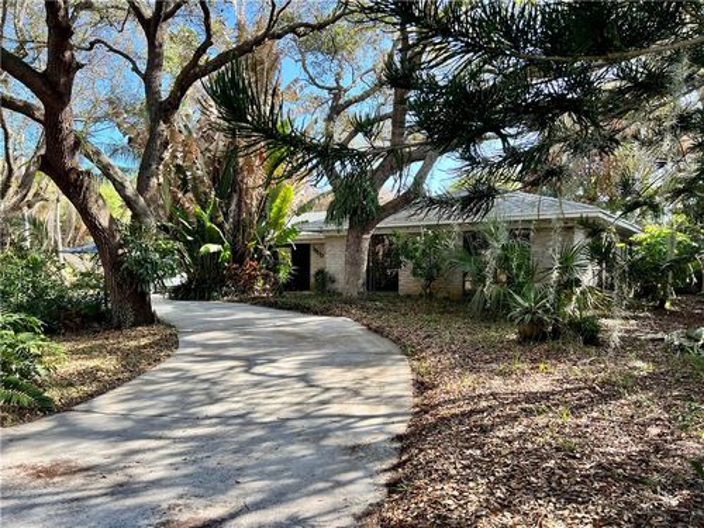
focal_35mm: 26
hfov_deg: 67.3
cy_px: 264
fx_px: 529
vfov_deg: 53.1
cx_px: 352
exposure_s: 1/547
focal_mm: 5.7
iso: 50
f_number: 1.5
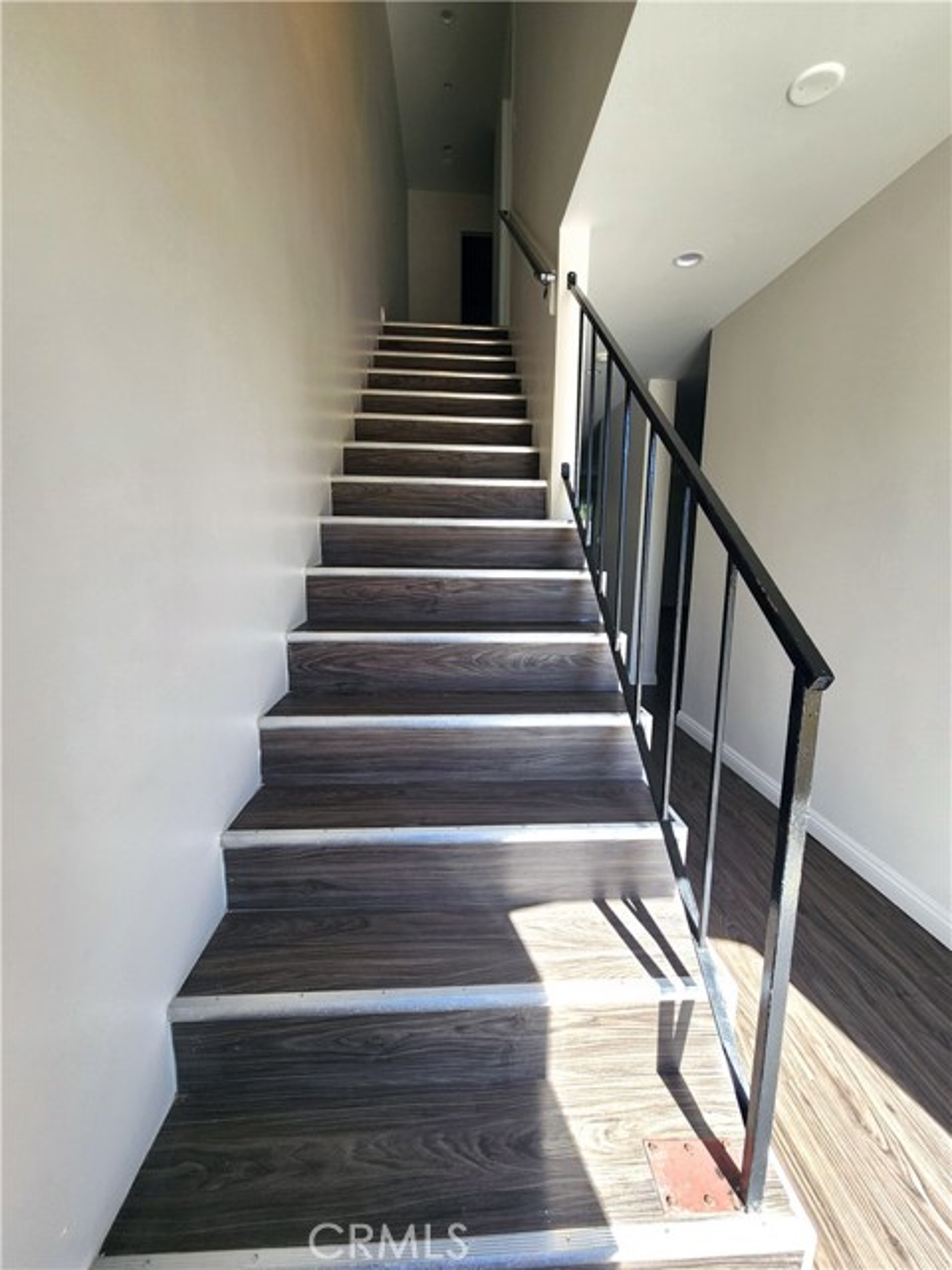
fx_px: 477
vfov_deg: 106.2
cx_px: 476
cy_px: 635
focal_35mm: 13
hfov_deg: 89.9
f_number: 2.2
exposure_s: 1/289
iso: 50
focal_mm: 2.2
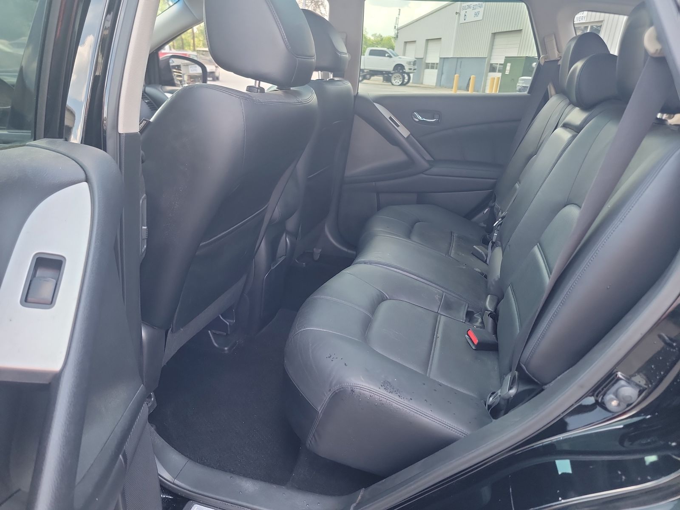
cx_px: 340
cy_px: 255
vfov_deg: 56.8
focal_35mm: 24
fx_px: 471
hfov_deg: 71.6
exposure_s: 1/59
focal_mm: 6.7
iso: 139
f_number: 1.8
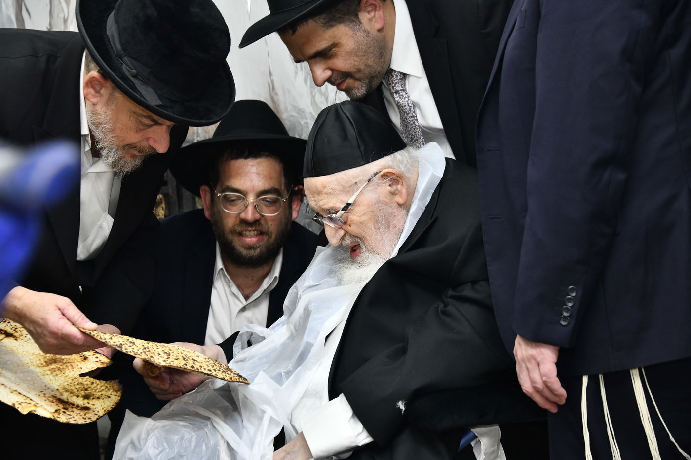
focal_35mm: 90
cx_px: 346
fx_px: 1727
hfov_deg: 22.6
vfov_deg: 15.2
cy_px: 230
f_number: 5.6
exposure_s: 1/160
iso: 1000
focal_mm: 90
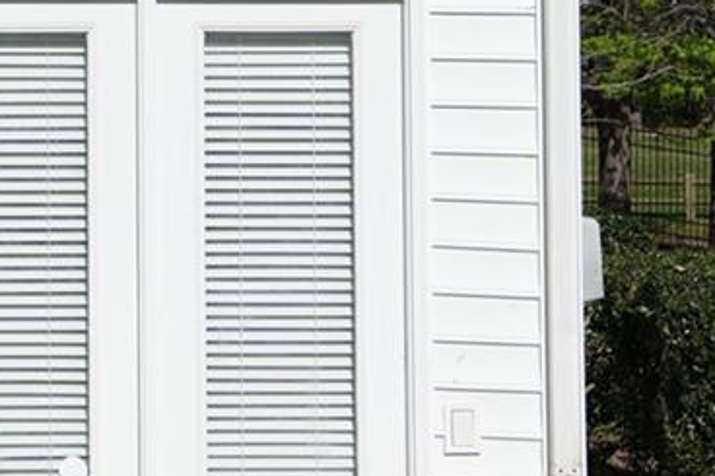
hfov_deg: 10.5
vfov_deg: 6.9
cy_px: -300
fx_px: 3871
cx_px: -14
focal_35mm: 195
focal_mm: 35
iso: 100
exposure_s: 1/1250
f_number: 5
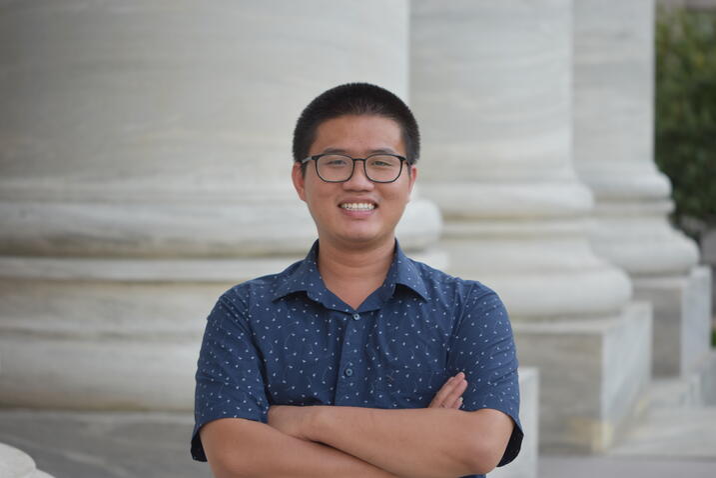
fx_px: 2536
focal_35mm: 128
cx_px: 358
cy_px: 239
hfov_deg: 16.1
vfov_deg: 10.8
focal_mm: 85
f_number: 4
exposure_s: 1/250
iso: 400
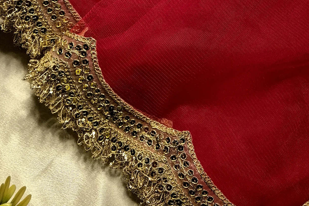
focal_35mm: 50
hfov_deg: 39.4
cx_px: 122
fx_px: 429
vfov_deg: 25.4
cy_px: -10
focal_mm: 5.4
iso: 1600
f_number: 1.8
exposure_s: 1/100
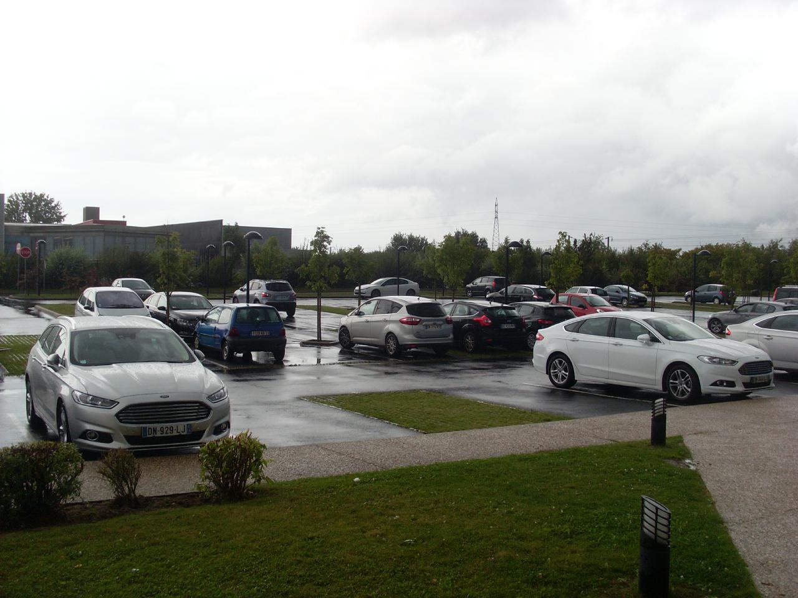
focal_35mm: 38
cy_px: 299
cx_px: 399
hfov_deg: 49.0
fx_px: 876
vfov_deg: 37.7
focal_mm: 6.3
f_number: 7.7
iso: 80
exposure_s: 1/90
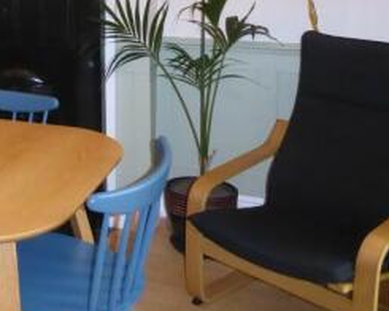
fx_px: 668
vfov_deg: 25.2
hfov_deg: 29.7
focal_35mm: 58
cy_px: 15
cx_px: -23
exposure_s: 1/60
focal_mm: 4.3
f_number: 3.3
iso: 800
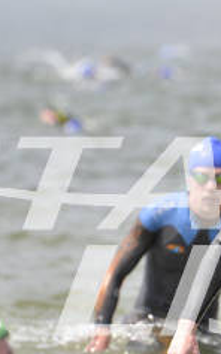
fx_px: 5313
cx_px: 273
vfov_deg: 3.8
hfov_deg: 2.4
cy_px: 219
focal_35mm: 551
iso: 200
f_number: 4
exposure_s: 1/2000
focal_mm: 200
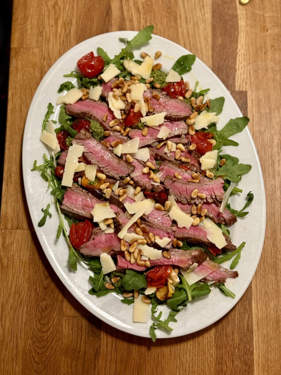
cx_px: 140
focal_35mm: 48
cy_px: 188
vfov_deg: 39.7
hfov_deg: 30.3
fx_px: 520
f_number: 1.78
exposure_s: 1/33
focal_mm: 6.76
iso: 250
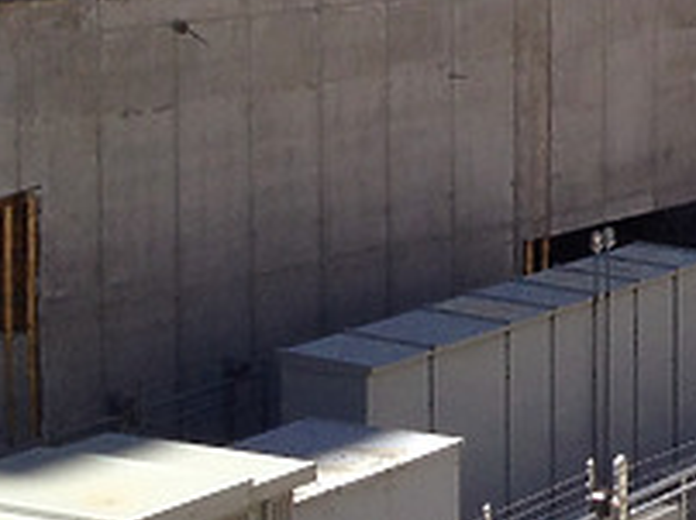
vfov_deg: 9.2
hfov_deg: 11.3
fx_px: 3133
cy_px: -305
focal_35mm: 156
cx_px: 1454
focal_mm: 4.28
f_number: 2.4
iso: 50
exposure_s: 1/863
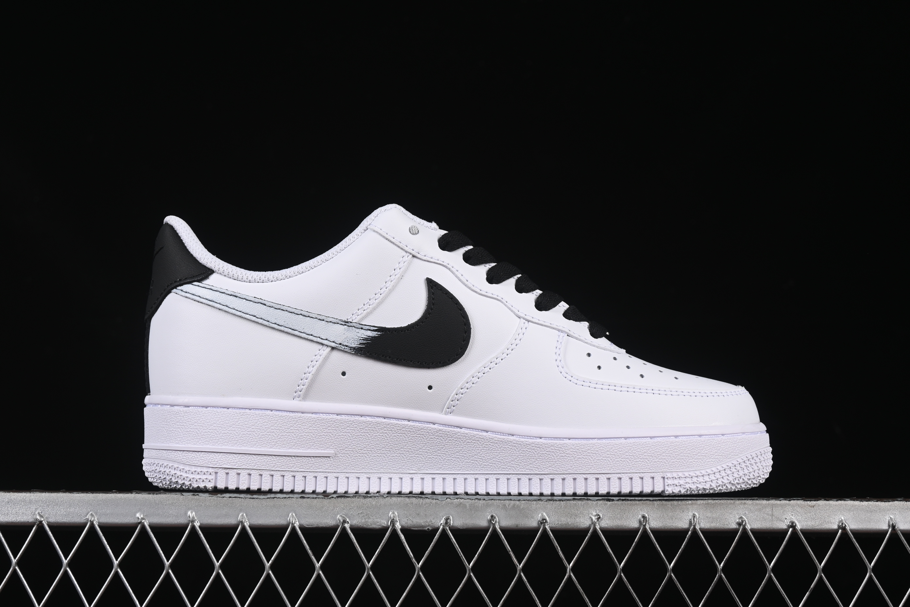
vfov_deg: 18.2
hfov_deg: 27.0
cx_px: 455
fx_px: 1896
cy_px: 304
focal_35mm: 75
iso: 160
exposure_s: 1/100
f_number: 8
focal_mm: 50
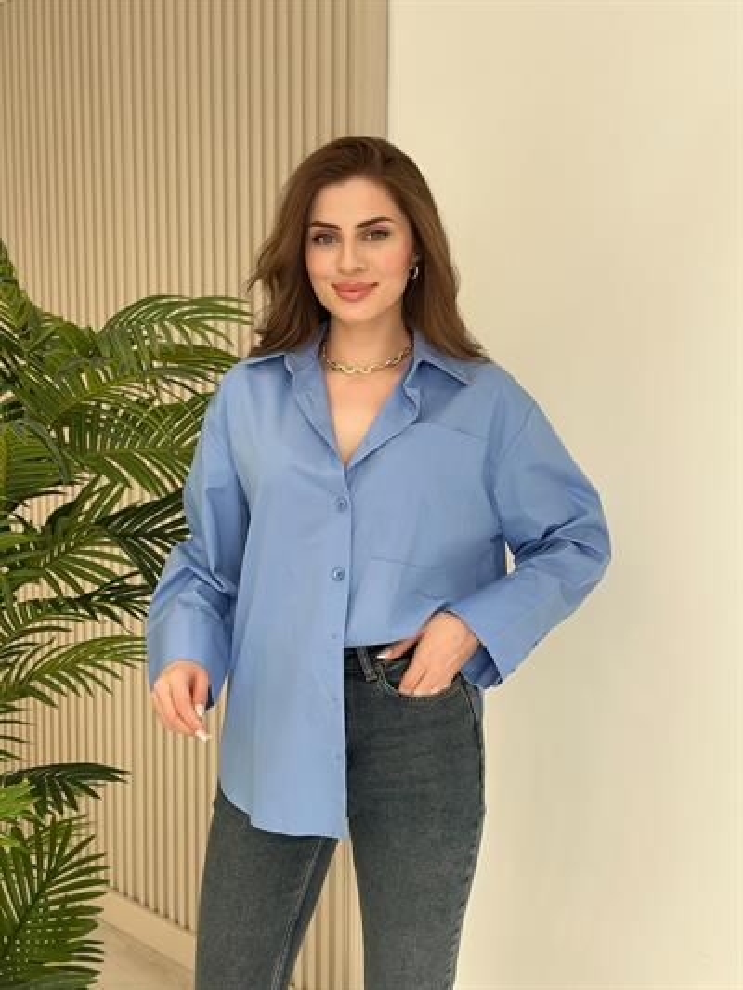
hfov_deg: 30.3
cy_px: 495
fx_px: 1373
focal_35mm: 48
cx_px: 372
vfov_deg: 39.6
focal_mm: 6.86
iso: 80
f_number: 1.78
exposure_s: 1/356
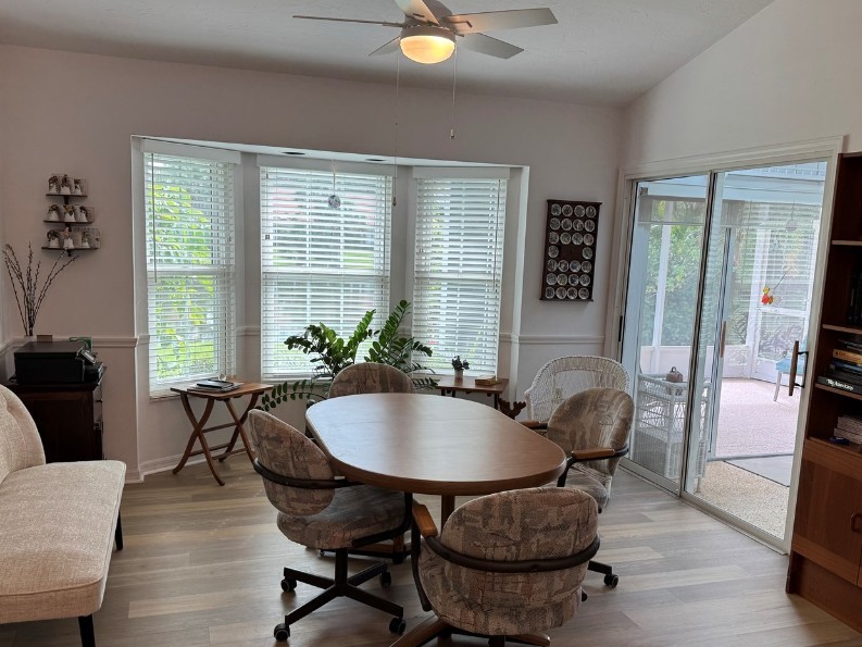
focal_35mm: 31
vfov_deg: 45.3
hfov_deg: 58.3
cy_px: 366
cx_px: 442
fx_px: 772
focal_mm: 6.76
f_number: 1.78
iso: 64
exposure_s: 1/120
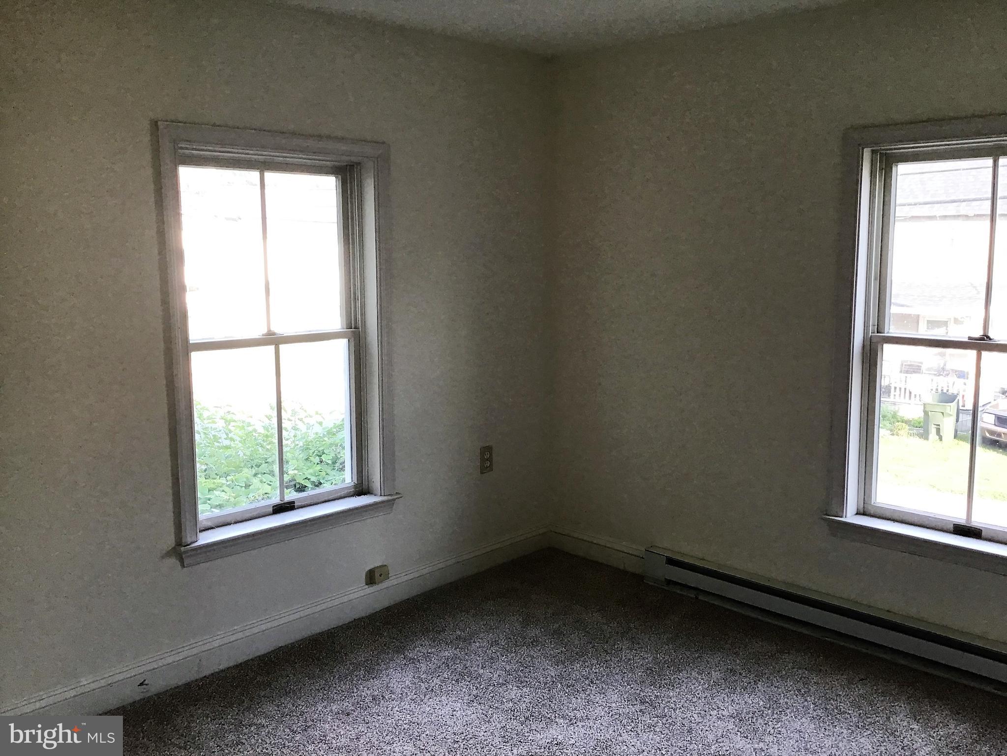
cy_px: 378
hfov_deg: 58.4
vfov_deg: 45.4
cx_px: 504
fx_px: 902
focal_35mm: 31
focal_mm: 3.3
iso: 32
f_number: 2.4
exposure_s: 1/40
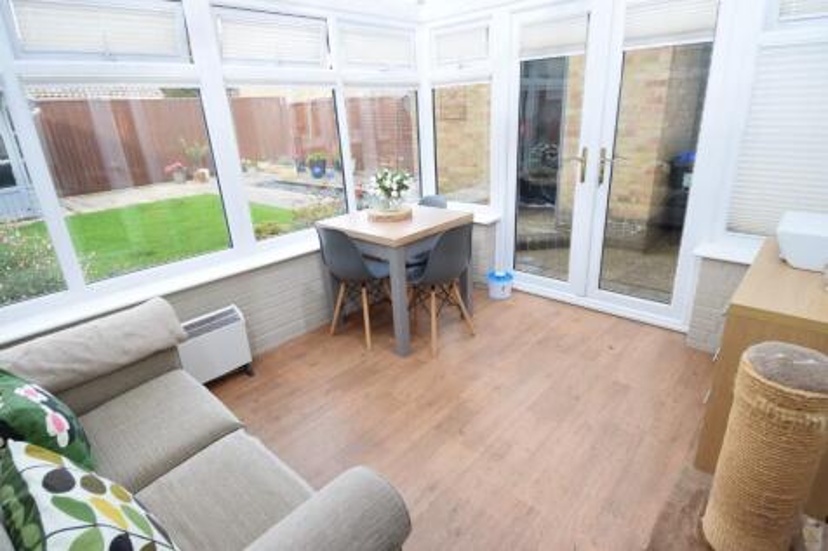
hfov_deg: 90.0
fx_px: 414
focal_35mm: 18
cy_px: 276
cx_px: 414
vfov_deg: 67.3
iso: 400
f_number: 6.3
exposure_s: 1/160
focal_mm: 12
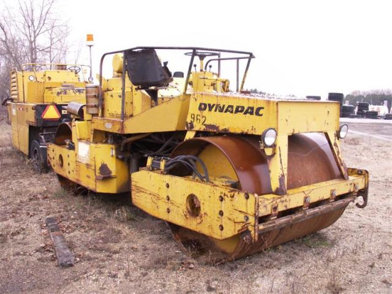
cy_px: 147
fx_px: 396
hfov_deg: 52.6
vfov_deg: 40.7
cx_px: 196
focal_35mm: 35
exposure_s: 1/40
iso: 64
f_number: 2.8
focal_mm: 5.86
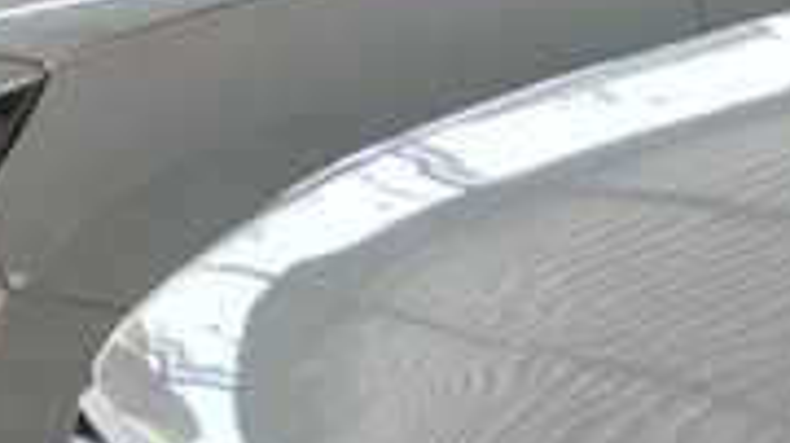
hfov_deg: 14.1
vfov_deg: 9.4
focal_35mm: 126
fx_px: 2638
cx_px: 1624
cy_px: 623
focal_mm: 3.98
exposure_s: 1/60
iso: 80
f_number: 1.8
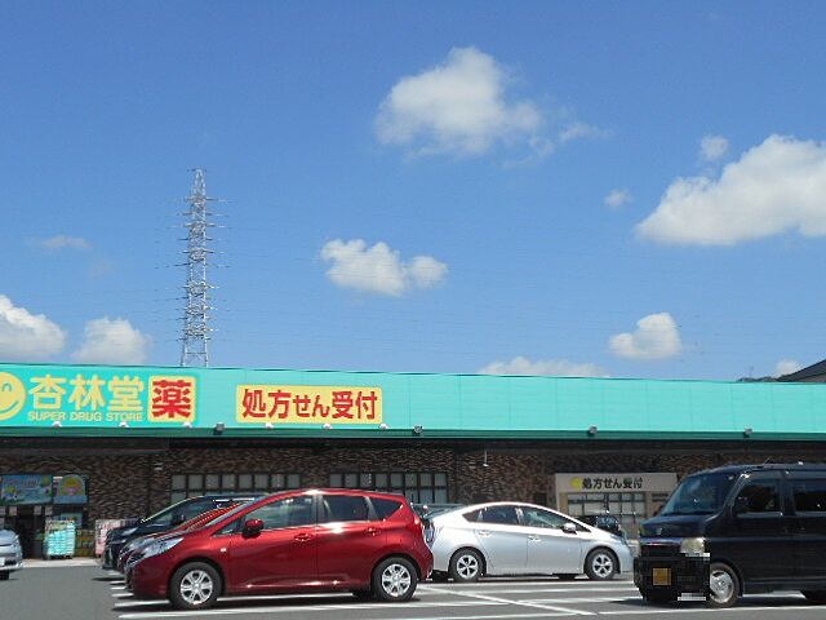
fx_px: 1050
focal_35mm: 44
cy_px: 310
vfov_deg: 32.9
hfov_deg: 42.9
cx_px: 413
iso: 80
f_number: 4.2
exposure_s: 1/1000
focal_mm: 7.7
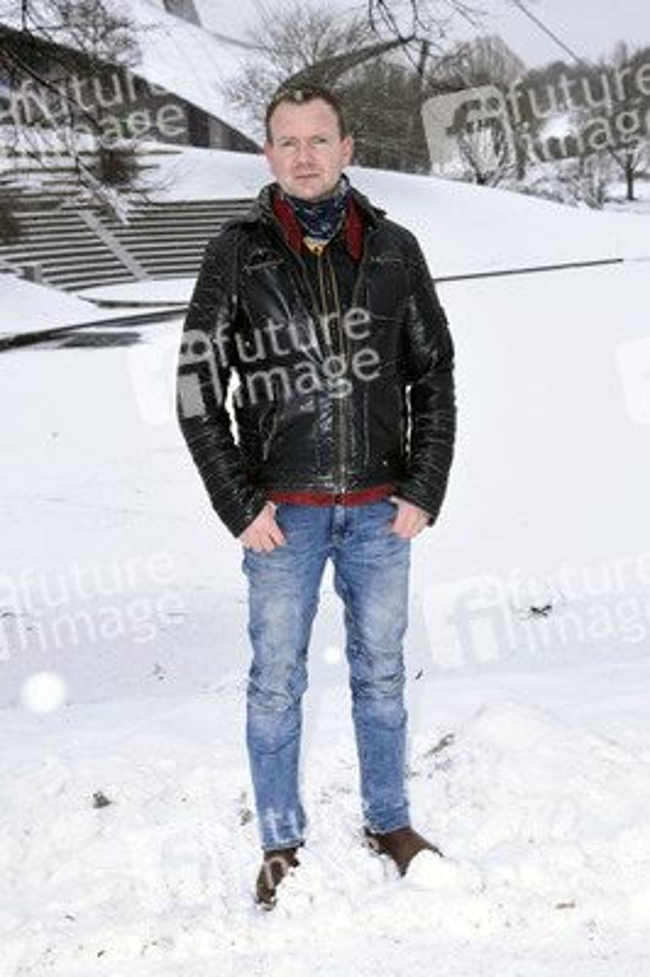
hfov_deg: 25.9
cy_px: 488
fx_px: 1411
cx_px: 325
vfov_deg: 38.2
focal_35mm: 52
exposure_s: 1/160
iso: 200
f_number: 8
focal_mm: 52
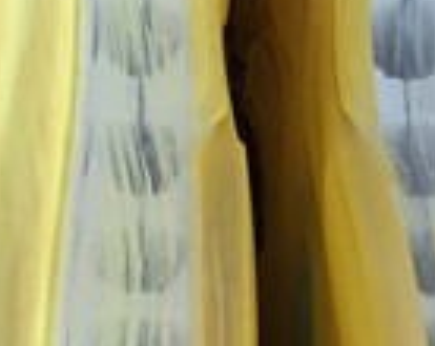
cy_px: 30
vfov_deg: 7.8
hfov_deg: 9.8
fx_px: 2546
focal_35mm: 198
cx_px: 158
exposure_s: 1/203
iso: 25
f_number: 2.4
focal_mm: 3.3
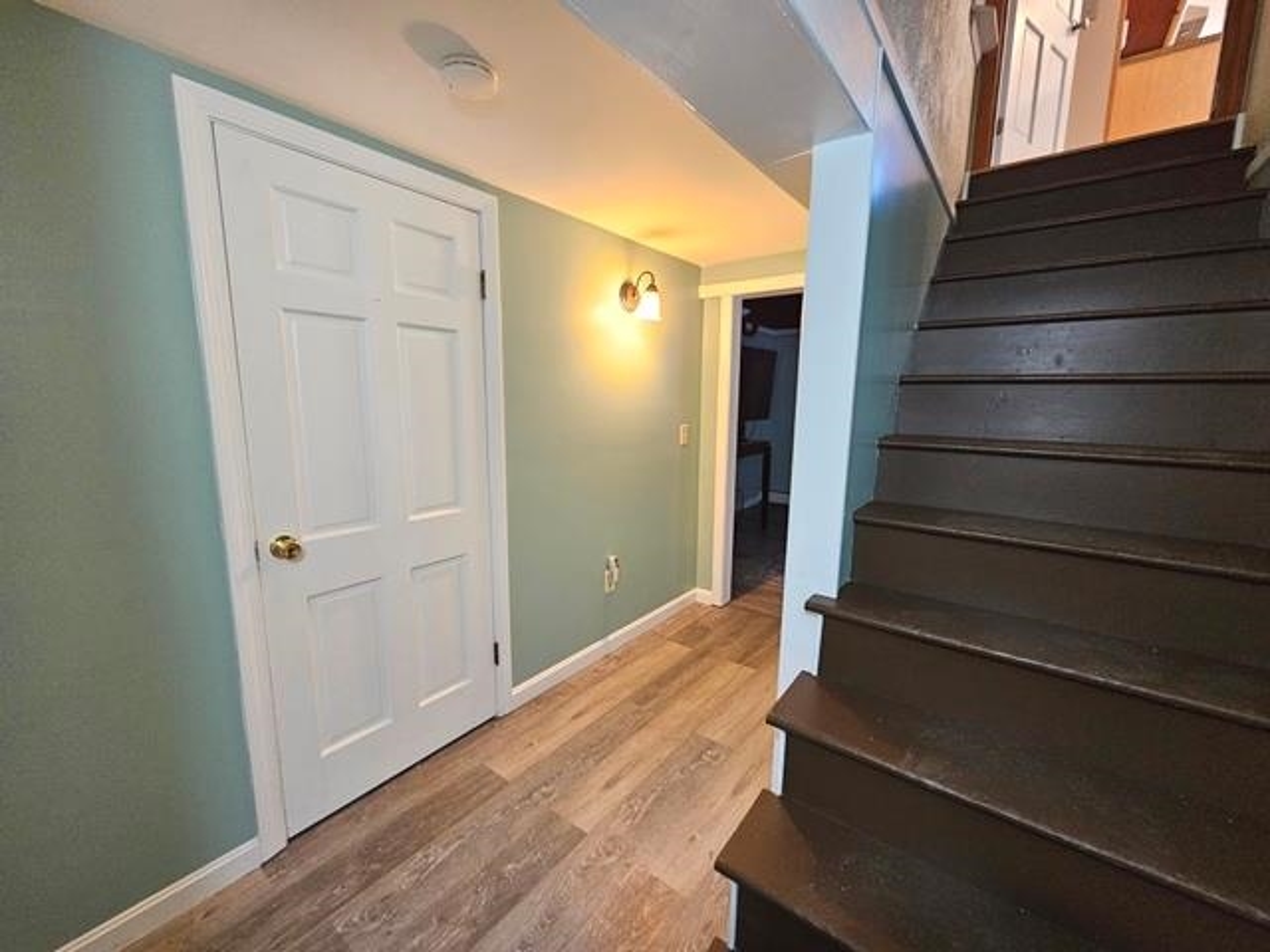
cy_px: 476
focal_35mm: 13
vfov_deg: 89.9
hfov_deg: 106.2
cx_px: 635
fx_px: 477
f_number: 2.2
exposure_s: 1/30
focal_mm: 2.2
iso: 500
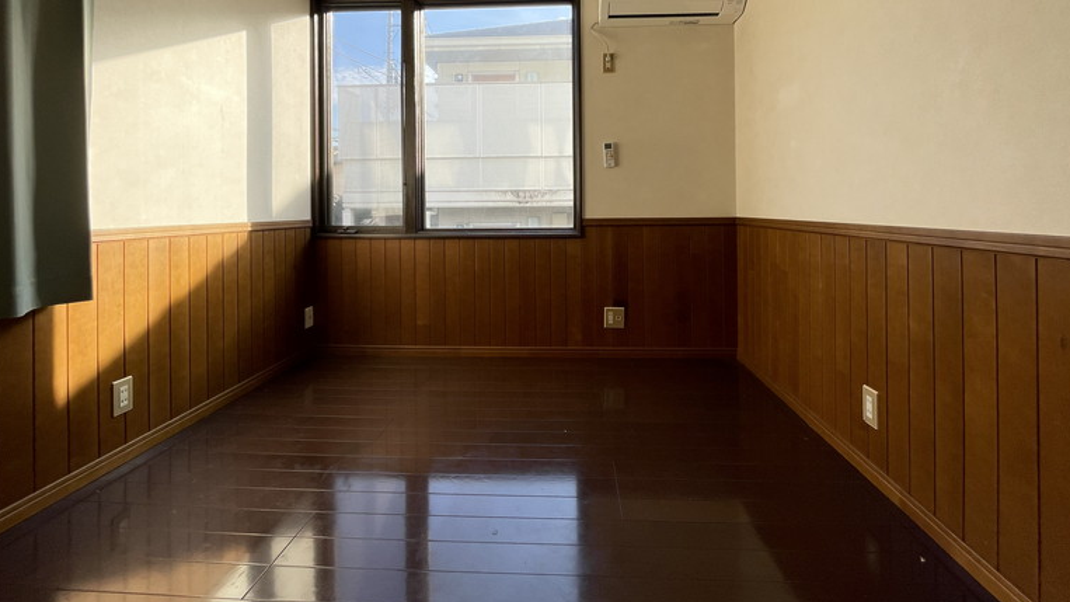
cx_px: 553
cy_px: 208
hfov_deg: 99.3
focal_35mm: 16
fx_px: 454
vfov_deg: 65.5
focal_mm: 1.55
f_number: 2.4
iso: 32
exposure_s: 1/151
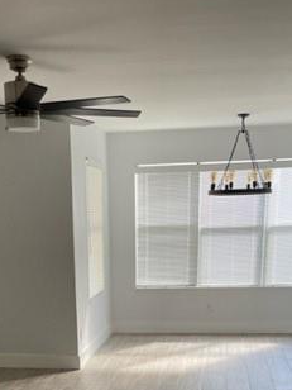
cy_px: 399
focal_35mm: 54
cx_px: 116
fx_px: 607
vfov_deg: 32.4
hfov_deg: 27.0
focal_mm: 4.2
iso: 125
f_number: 1.6
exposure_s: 1/120
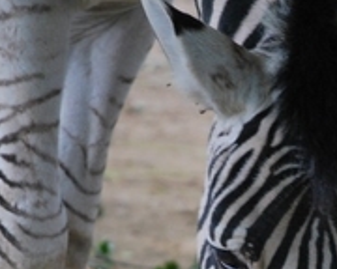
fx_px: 5705
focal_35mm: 572
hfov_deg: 3.4
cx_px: 245
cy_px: 304
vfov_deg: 2.7
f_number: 5
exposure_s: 1/60
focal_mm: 122
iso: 400
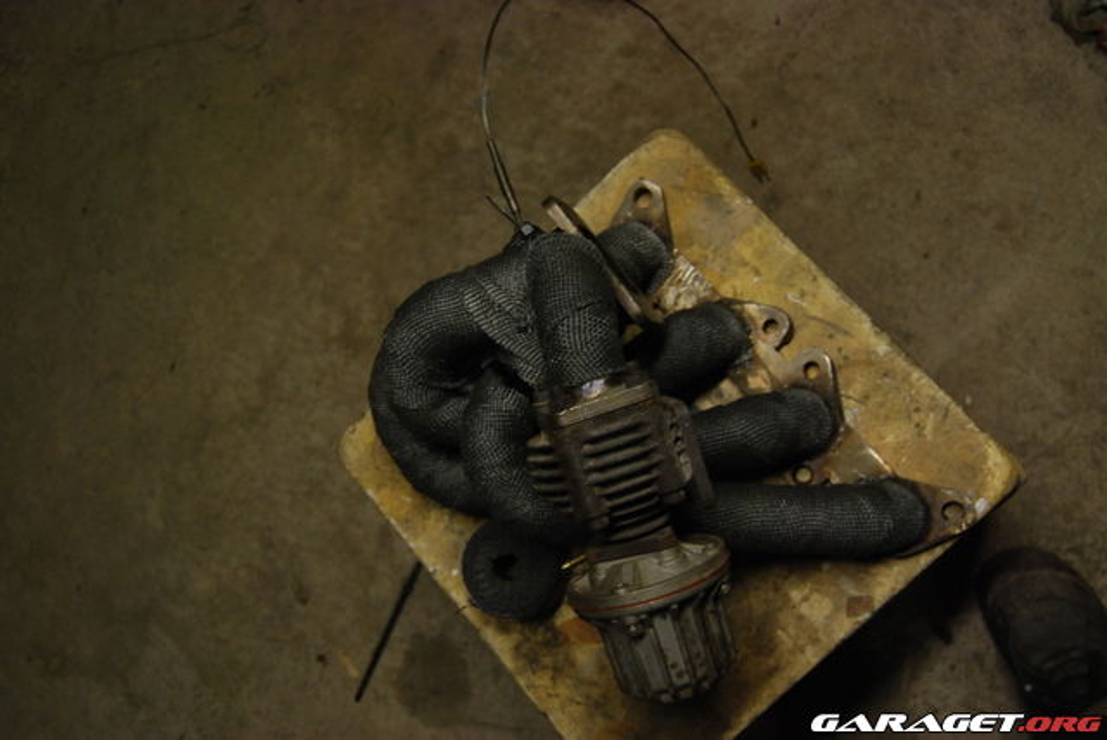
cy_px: 370
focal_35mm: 39
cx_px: 554
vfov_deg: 34.3
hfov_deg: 49.5
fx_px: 1200
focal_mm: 26
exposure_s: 1/30
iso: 800
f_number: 4
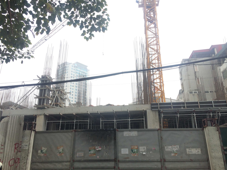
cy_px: 85
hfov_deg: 60.0
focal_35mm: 30
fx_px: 197
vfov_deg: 46.8
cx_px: 114
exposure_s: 1/323
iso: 32
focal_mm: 4.12
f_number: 2.2
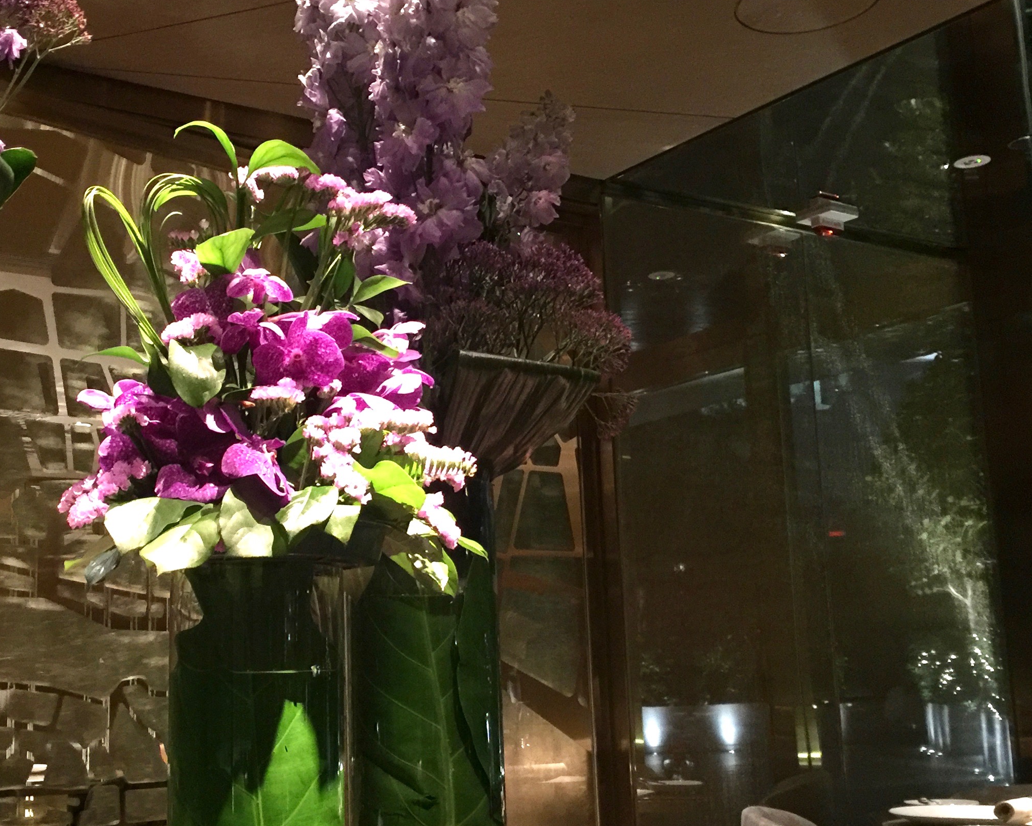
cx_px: 368
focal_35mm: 46
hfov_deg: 40.0
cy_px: 457
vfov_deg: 32.7
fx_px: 1405
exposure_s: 1/4
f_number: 2.2
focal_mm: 4.15
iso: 160
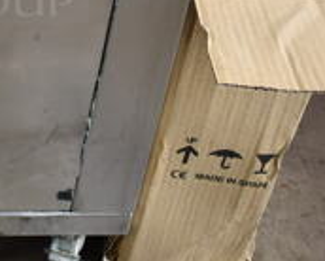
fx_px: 867
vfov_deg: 16.2
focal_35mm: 90
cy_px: -76
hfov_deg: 19.3
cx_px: -121
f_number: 3.5
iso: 360
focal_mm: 18
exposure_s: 1/30
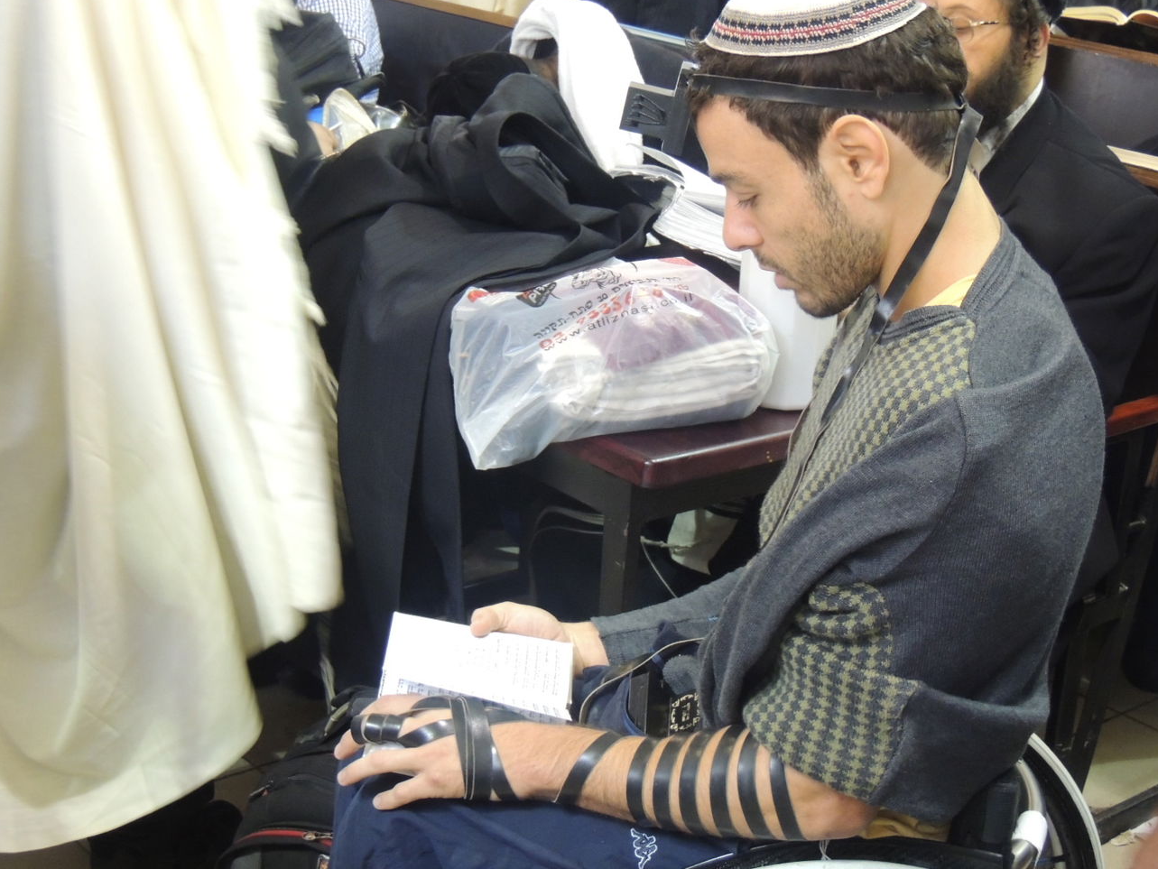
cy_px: 426
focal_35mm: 60
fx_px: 2008
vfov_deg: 24.4
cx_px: 631
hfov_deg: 32.2
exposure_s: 1/15
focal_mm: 9.8
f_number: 3.7
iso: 720
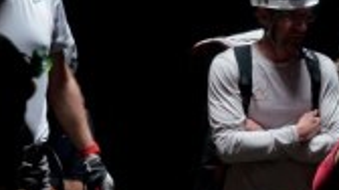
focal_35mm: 393
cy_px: -372
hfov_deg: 5.5
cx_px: 302
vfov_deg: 3.0
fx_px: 3528
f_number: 8
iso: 2000
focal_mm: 70
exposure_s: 1/80
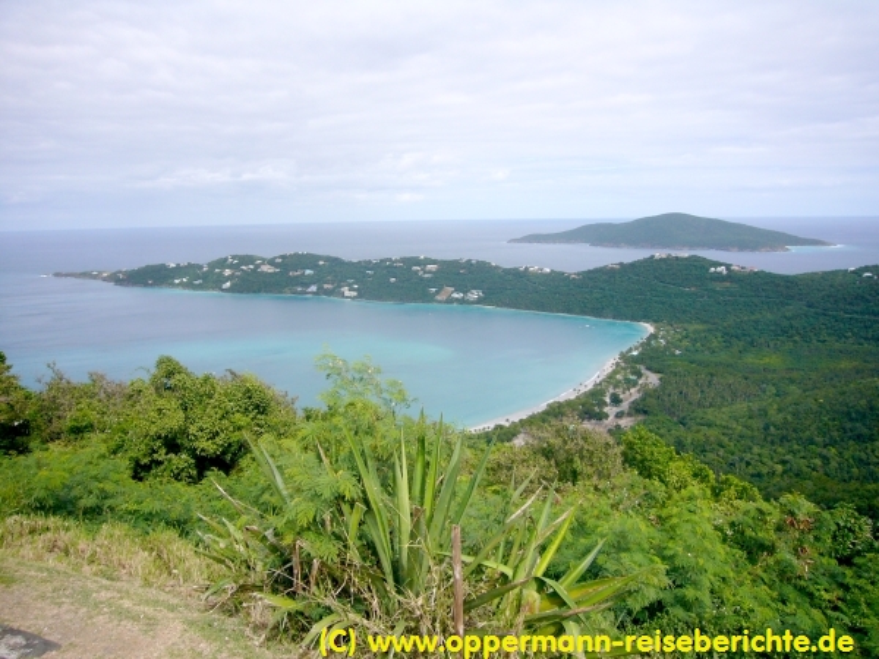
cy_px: 330
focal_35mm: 28
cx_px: 440
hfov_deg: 63.4
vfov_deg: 49.7
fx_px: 711
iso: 80
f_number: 5.6
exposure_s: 1/400
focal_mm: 4.6
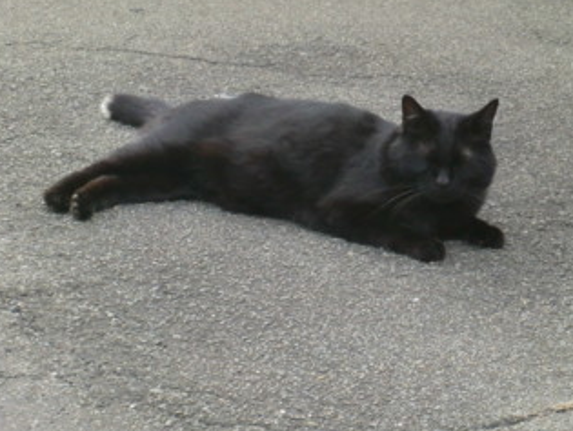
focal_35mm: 160
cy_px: 184
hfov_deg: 12.3
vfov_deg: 9.3
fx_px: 2652
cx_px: 326
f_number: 5.9
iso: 200
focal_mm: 18.6
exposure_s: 1/125
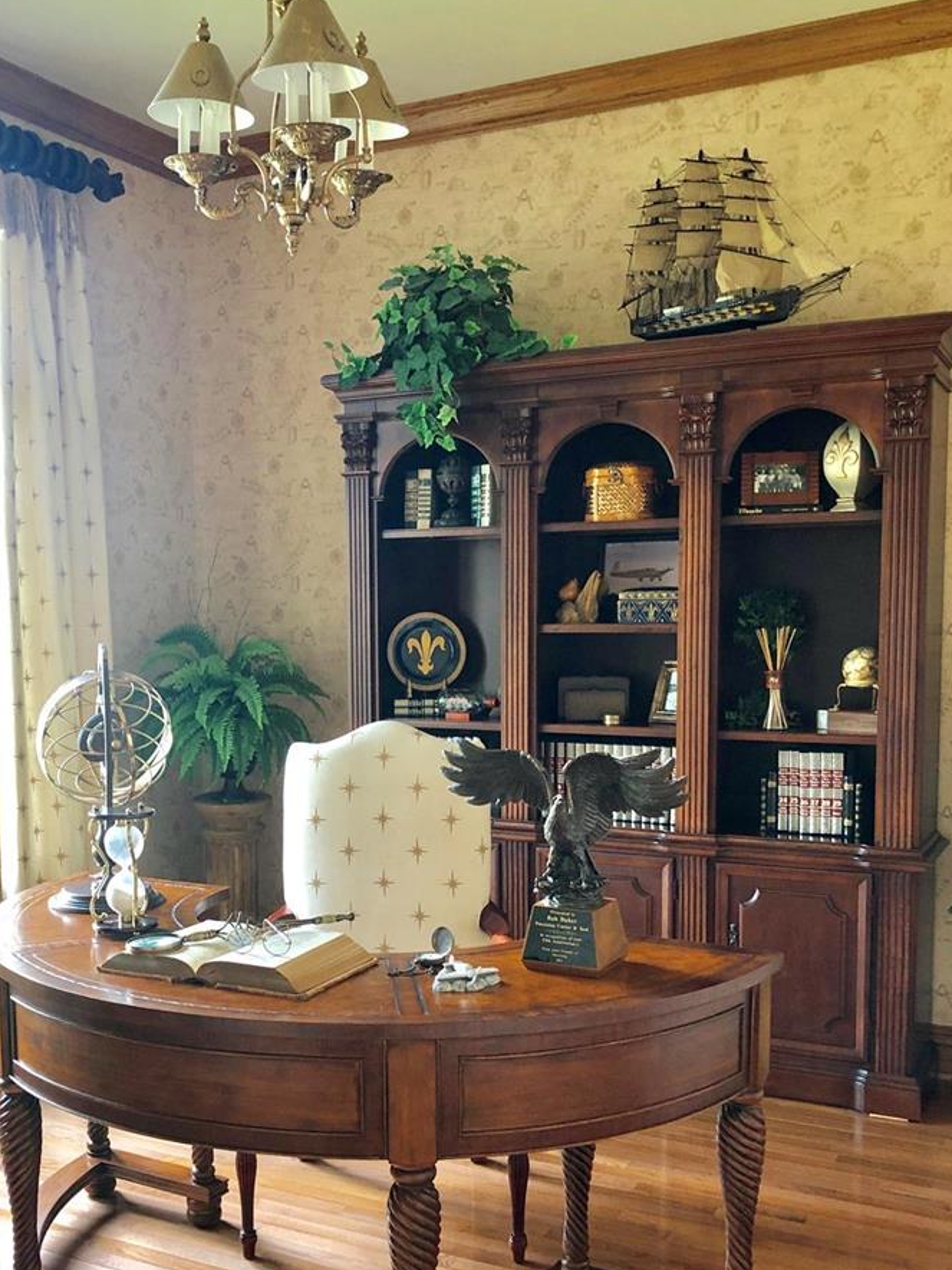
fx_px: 1393
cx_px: 346
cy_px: 750
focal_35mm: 38
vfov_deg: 48.7
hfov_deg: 37.4
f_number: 1.8
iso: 40
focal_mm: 4
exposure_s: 1/20
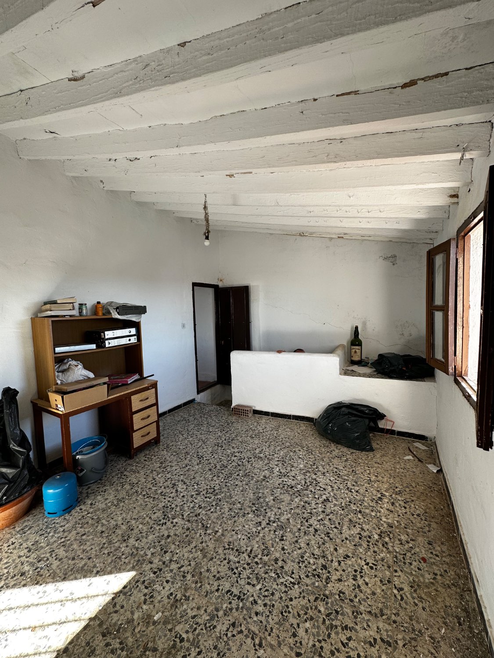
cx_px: 247
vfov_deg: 102.1
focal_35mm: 14
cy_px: 329
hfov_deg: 85.7
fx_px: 266
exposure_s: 1/99
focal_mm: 2.22
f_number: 2.2
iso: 64
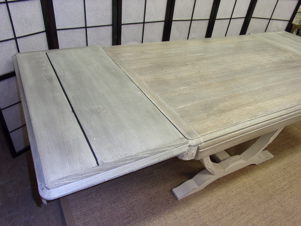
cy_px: 113
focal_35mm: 24
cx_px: 150
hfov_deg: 71.6
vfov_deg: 56.8
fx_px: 209
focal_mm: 4.3
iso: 160
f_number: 3.3
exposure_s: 1/34
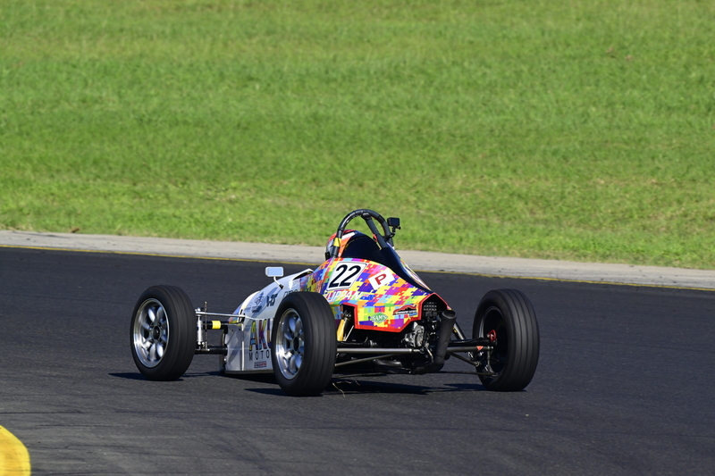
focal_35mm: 600
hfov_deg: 3.4
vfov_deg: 2.3
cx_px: 358
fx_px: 11913
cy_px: 238
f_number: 11
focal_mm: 600
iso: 400
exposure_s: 1/640
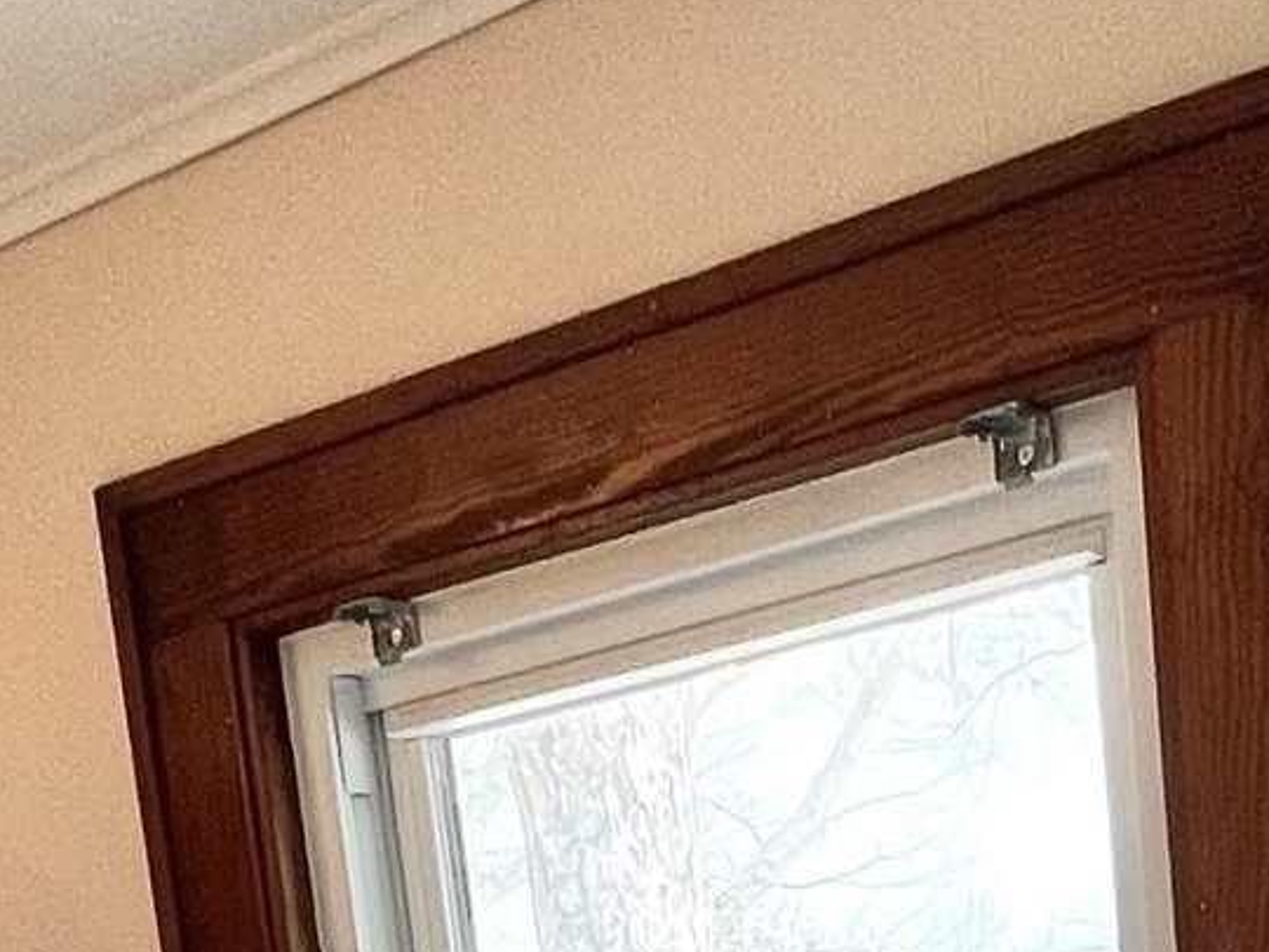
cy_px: 1829
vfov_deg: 16.1
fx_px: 2713
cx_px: 750
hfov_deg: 26.3
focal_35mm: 74
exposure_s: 1/120
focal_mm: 1.57
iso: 32
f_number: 1.8
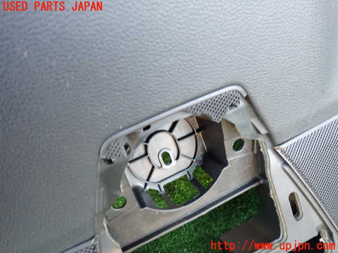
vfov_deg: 46.8
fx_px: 293
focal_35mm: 30
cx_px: 169
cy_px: 126
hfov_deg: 60.0
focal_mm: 5.4
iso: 640
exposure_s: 1/50
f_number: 2.3
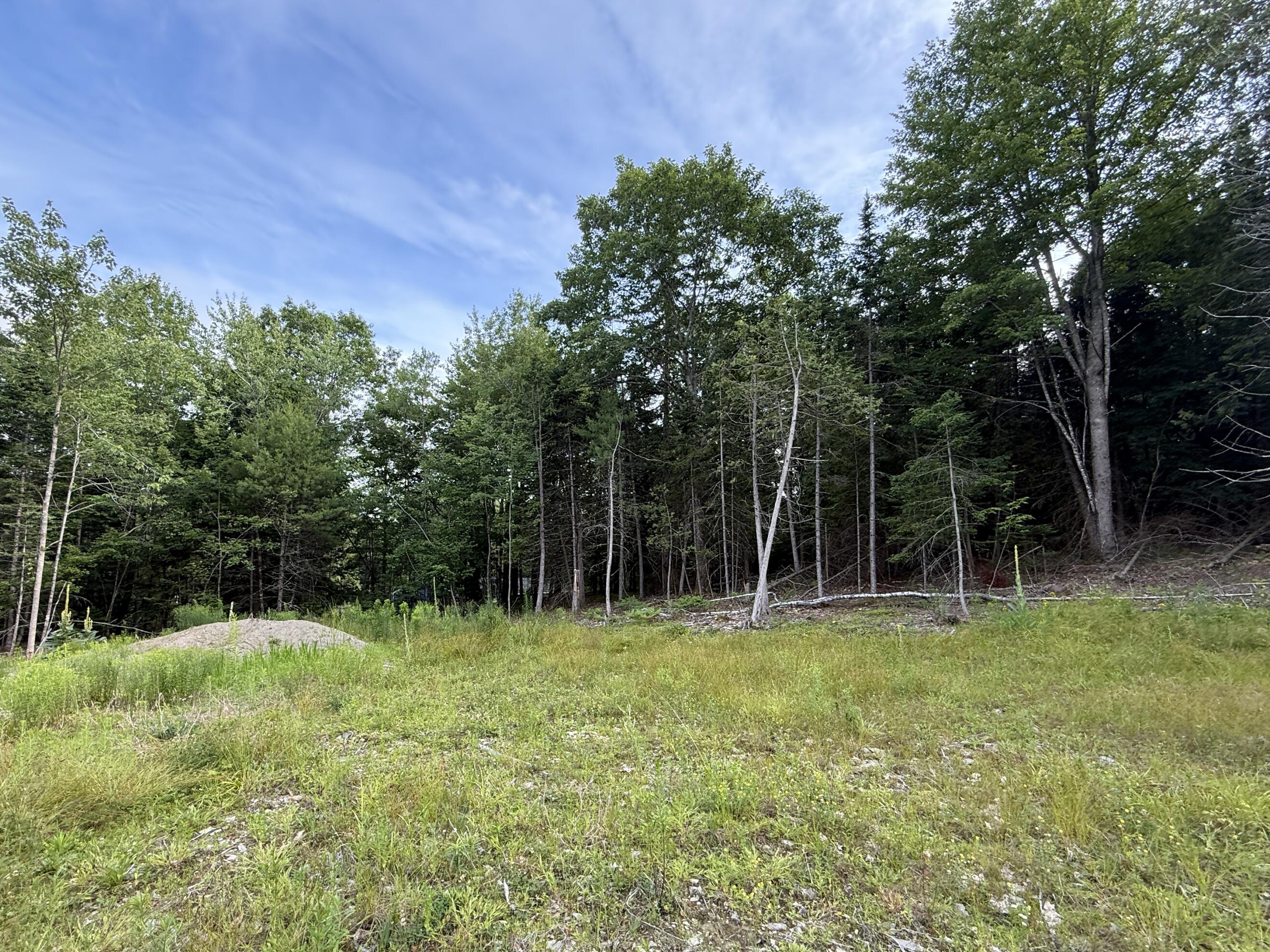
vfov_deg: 77.8
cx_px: 574
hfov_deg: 94.2
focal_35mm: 16
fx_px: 587
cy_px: 529
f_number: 2.2
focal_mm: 2.22
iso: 64
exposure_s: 1/203
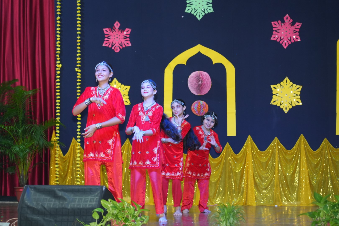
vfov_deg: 13.0
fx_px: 989
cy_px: 113
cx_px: 170
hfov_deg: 19.5
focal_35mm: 105
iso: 1600
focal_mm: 105
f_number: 4
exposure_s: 1/200
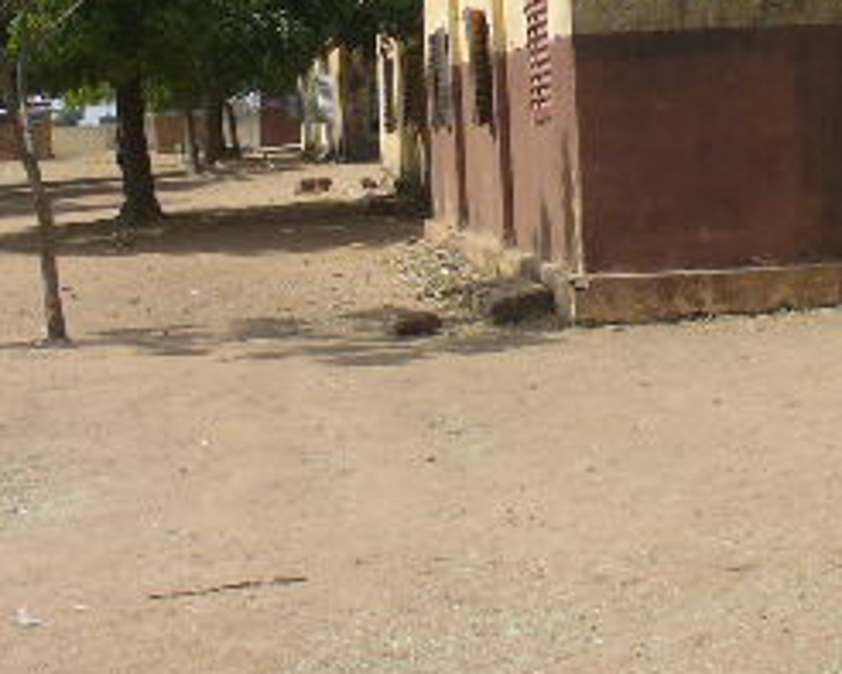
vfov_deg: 16.2
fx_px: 2343
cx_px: 630
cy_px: 89
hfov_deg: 20.2
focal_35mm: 94
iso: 64
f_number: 5.6
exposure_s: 1/320
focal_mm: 6.1
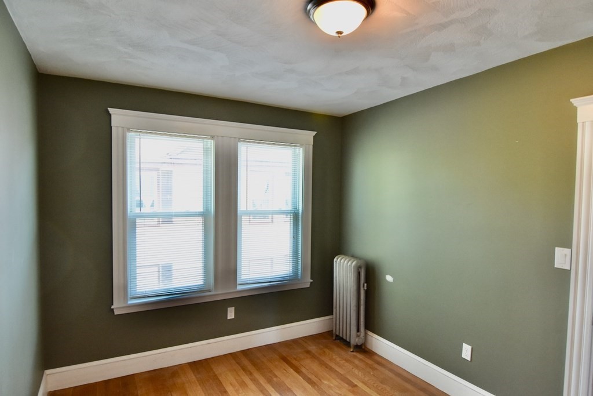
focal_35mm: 21
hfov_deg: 81.2
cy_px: 198
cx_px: 296
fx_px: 346
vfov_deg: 59.5
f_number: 4.5
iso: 800
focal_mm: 14
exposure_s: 1/80
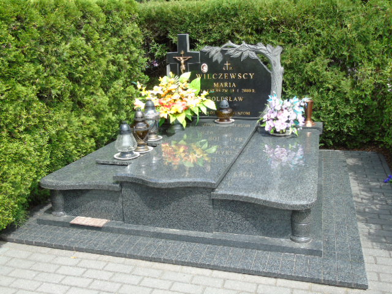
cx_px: 196
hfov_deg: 54.0
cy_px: 147
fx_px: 385
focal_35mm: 34
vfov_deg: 41.8
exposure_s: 1/200
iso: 80
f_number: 3.8
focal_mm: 6.1
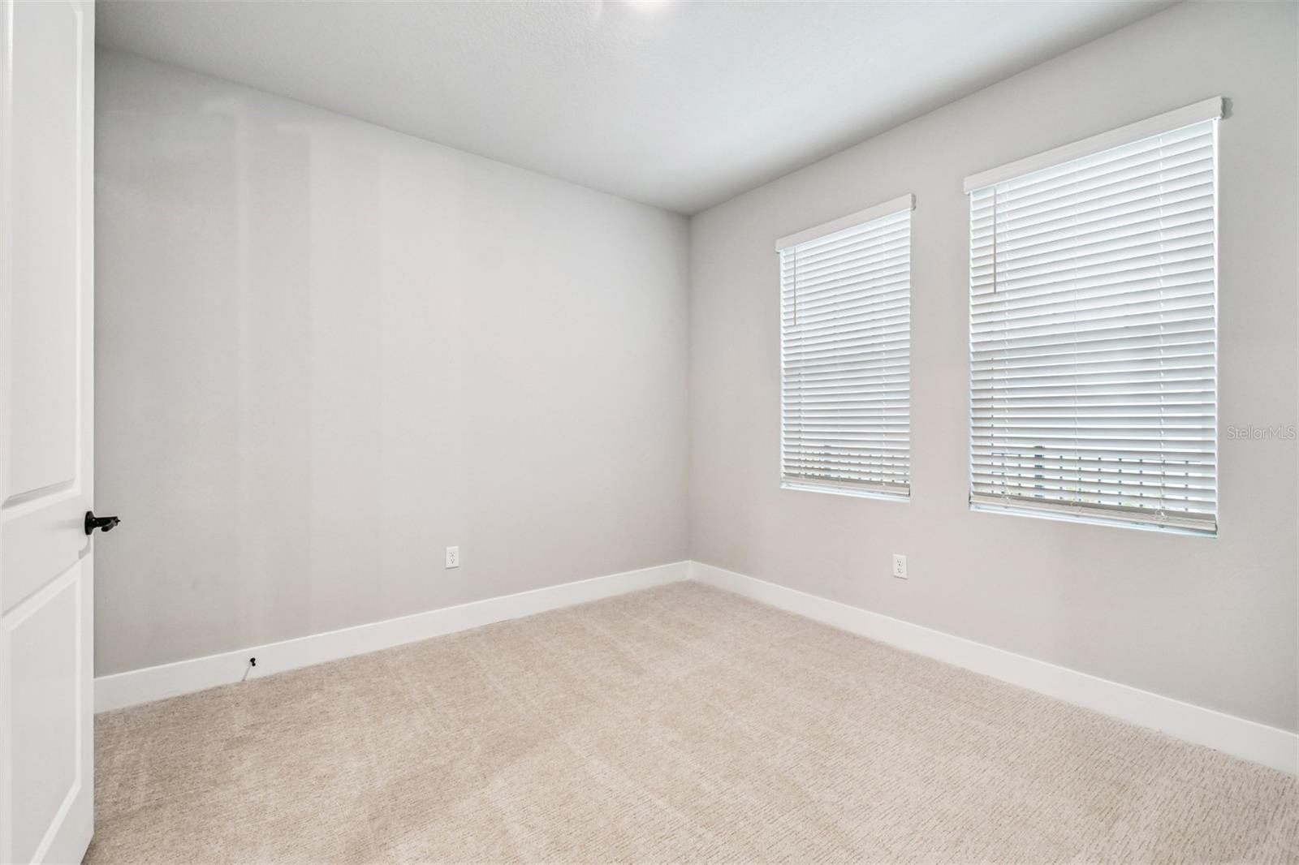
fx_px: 541
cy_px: 432
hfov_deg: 100.4
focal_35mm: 15
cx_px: 650
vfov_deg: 77.3
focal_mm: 10
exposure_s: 1/3.33
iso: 100
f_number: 7.1
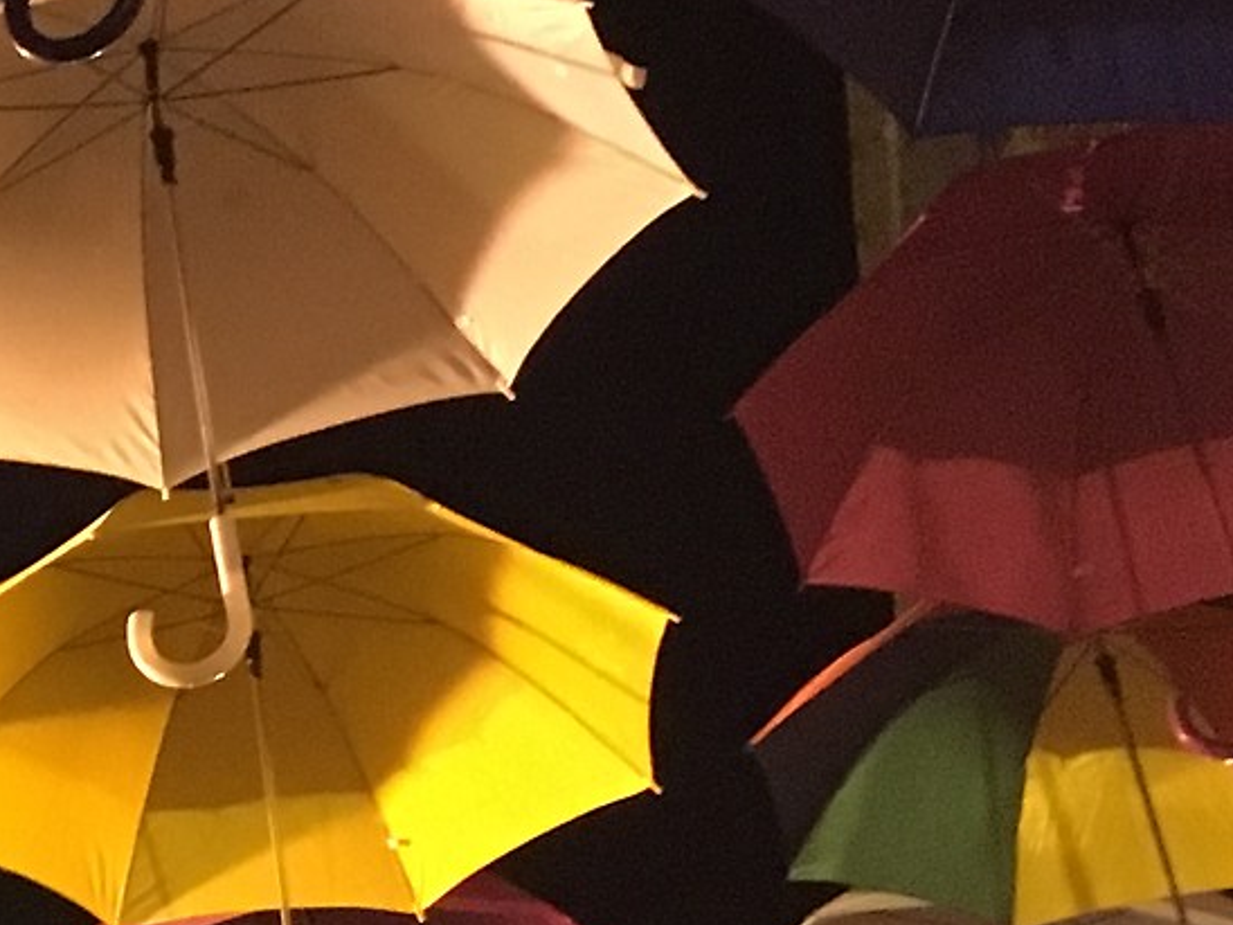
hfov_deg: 13.9
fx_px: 4524
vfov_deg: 11.7
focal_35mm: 127
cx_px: -956
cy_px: 421
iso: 640
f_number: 2.2
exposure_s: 1/17
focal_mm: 4.15
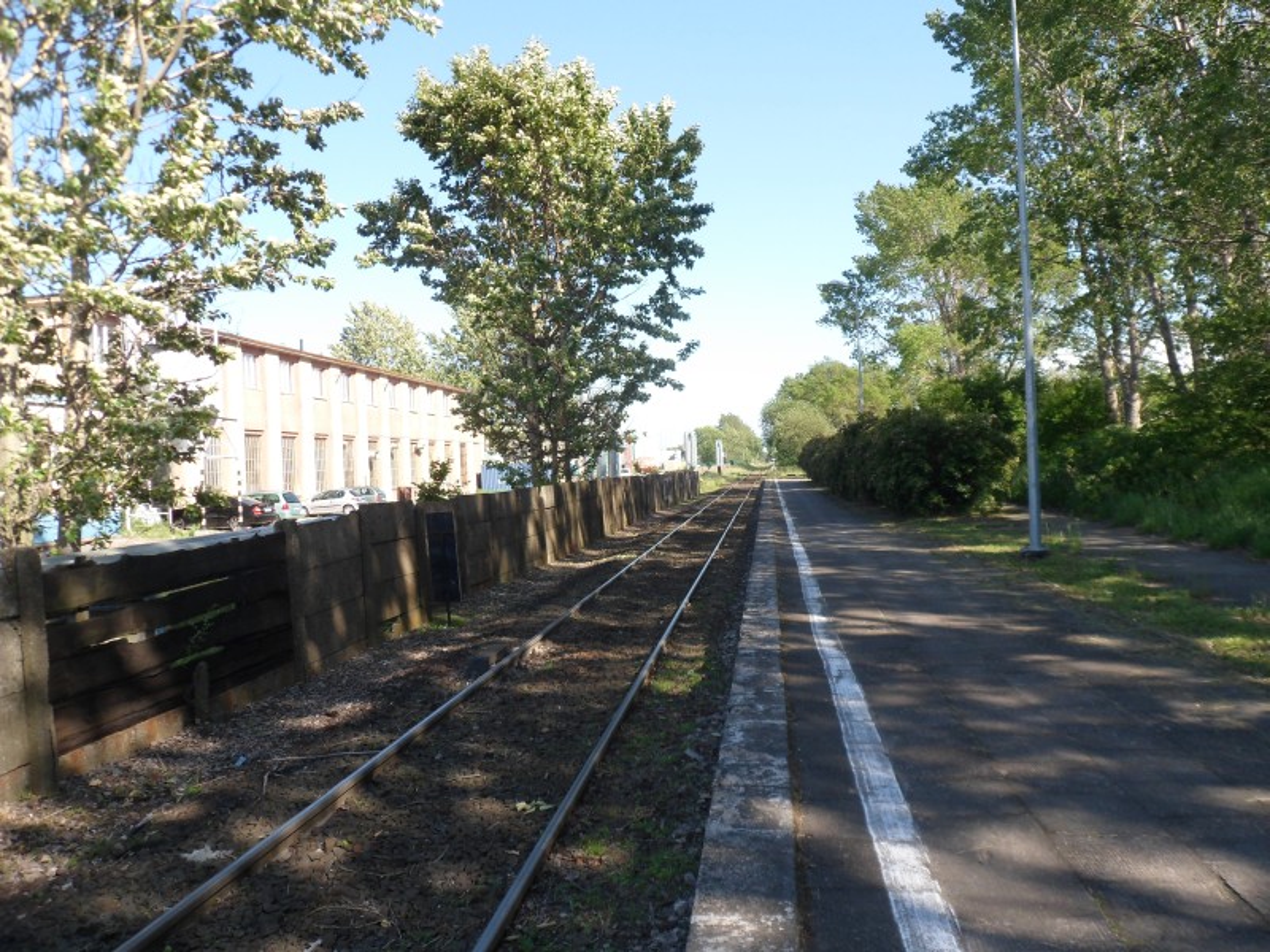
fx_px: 991
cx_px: 635
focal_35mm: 27
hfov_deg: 65.3
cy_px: 476
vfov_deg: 51.4
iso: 80
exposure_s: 1/250
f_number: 3.3
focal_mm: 4.9
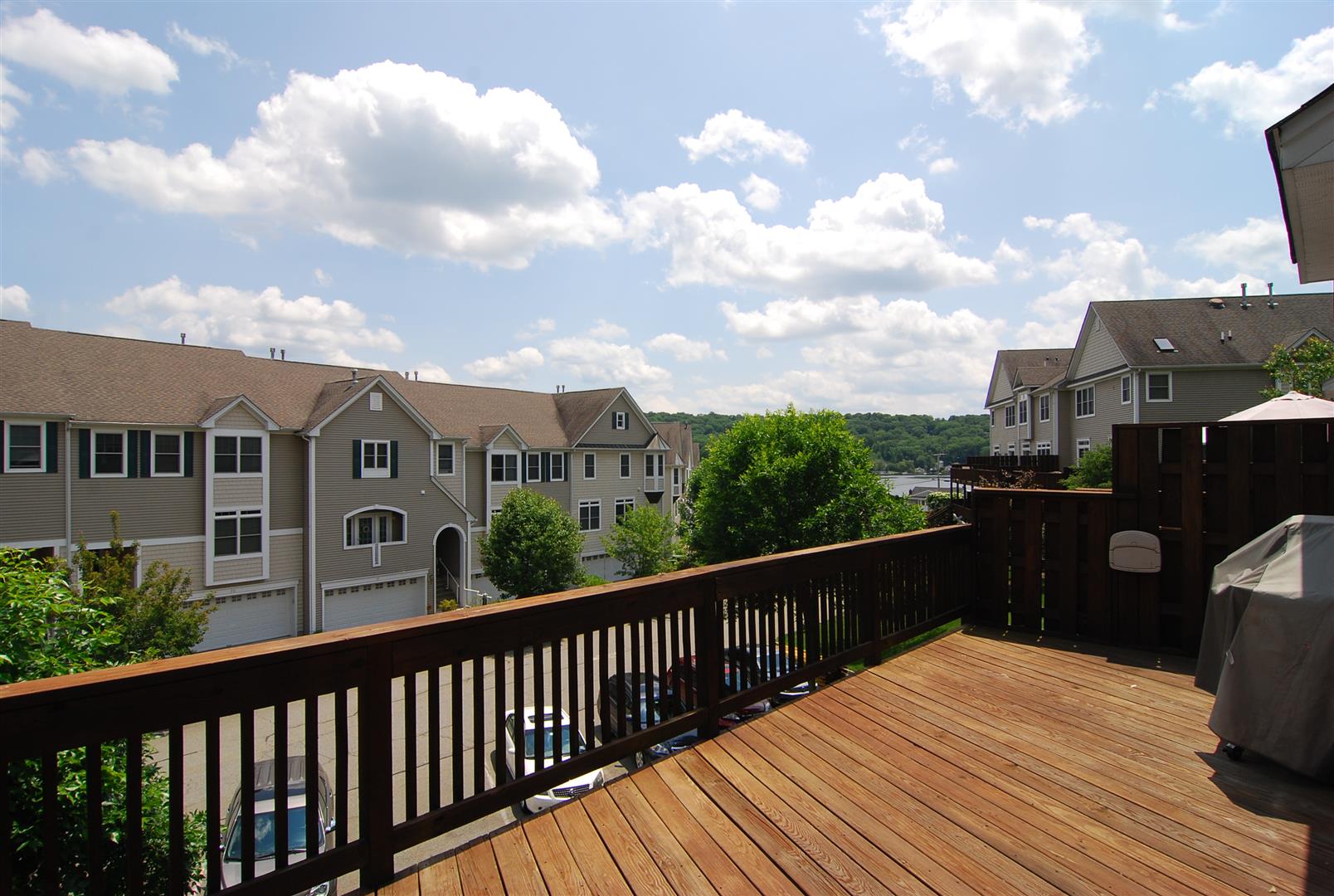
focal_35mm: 18
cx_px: 667
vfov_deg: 67.7
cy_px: 448
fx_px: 668
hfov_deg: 89.9
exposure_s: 1/320
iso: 200
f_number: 9
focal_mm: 12
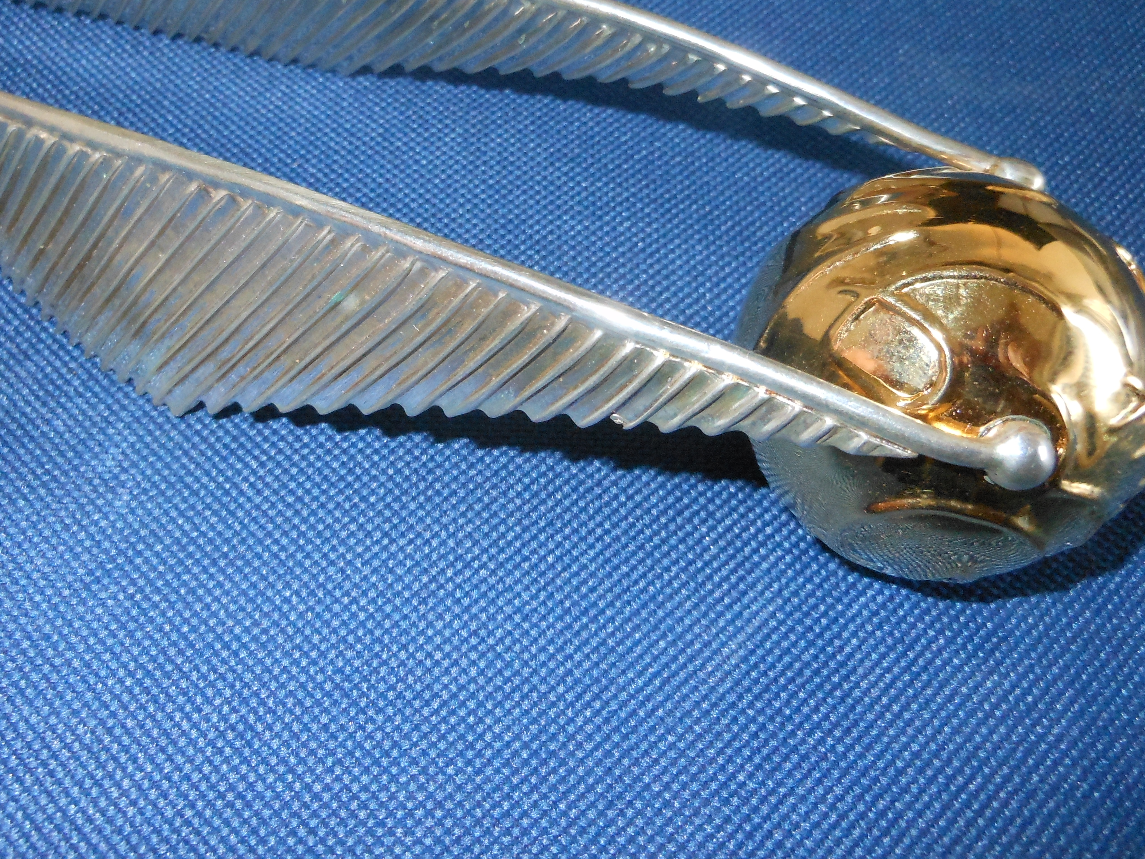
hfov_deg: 47.8
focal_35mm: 39
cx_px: 521
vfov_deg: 36.5
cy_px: 292
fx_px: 1290
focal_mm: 5
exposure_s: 1/1.3
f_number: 10.4
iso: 400
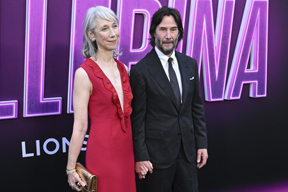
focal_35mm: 40
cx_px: 144
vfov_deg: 33.4
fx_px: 320
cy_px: 96
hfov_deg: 48.5
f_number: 5.6
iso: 1600
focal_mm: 40
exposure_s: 1/320
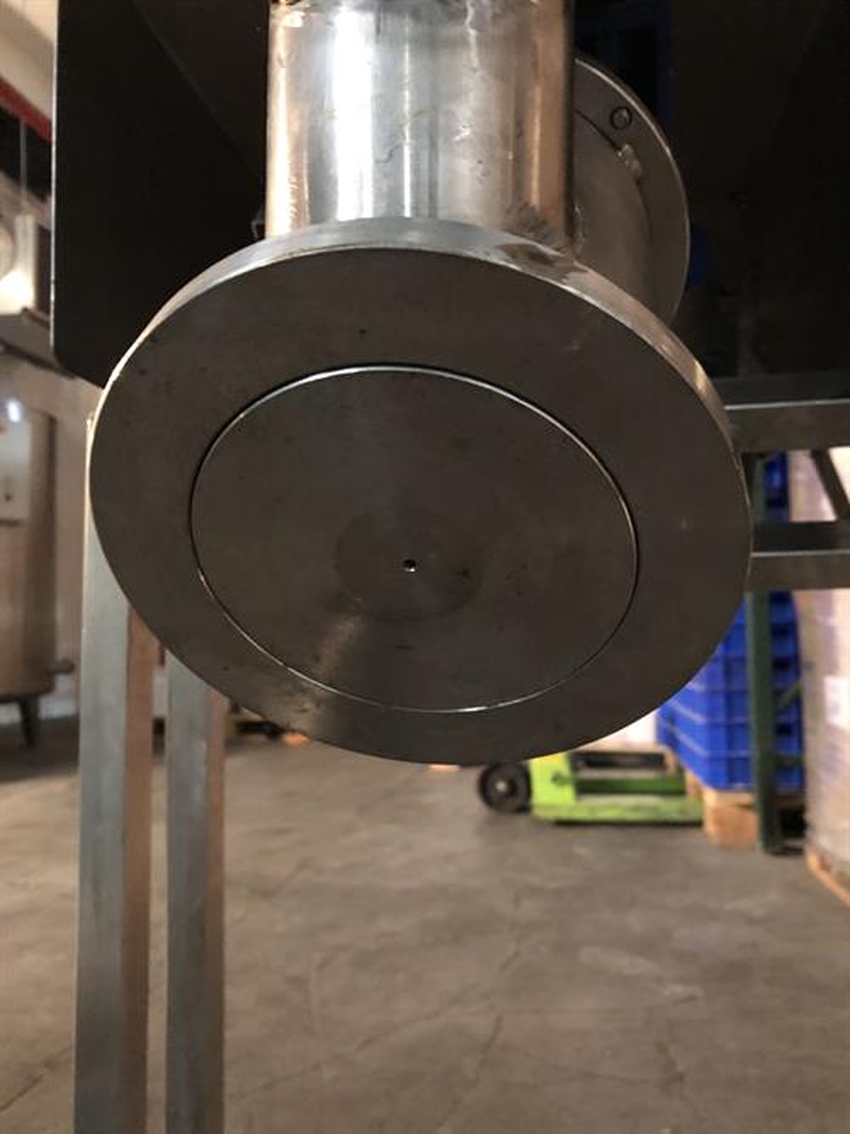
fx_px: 917
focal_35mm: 28
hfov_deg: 49.7
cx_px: 425
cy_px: 567
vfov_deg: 63.5
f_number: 1.8
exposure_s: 1/4
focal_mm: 4
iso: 125
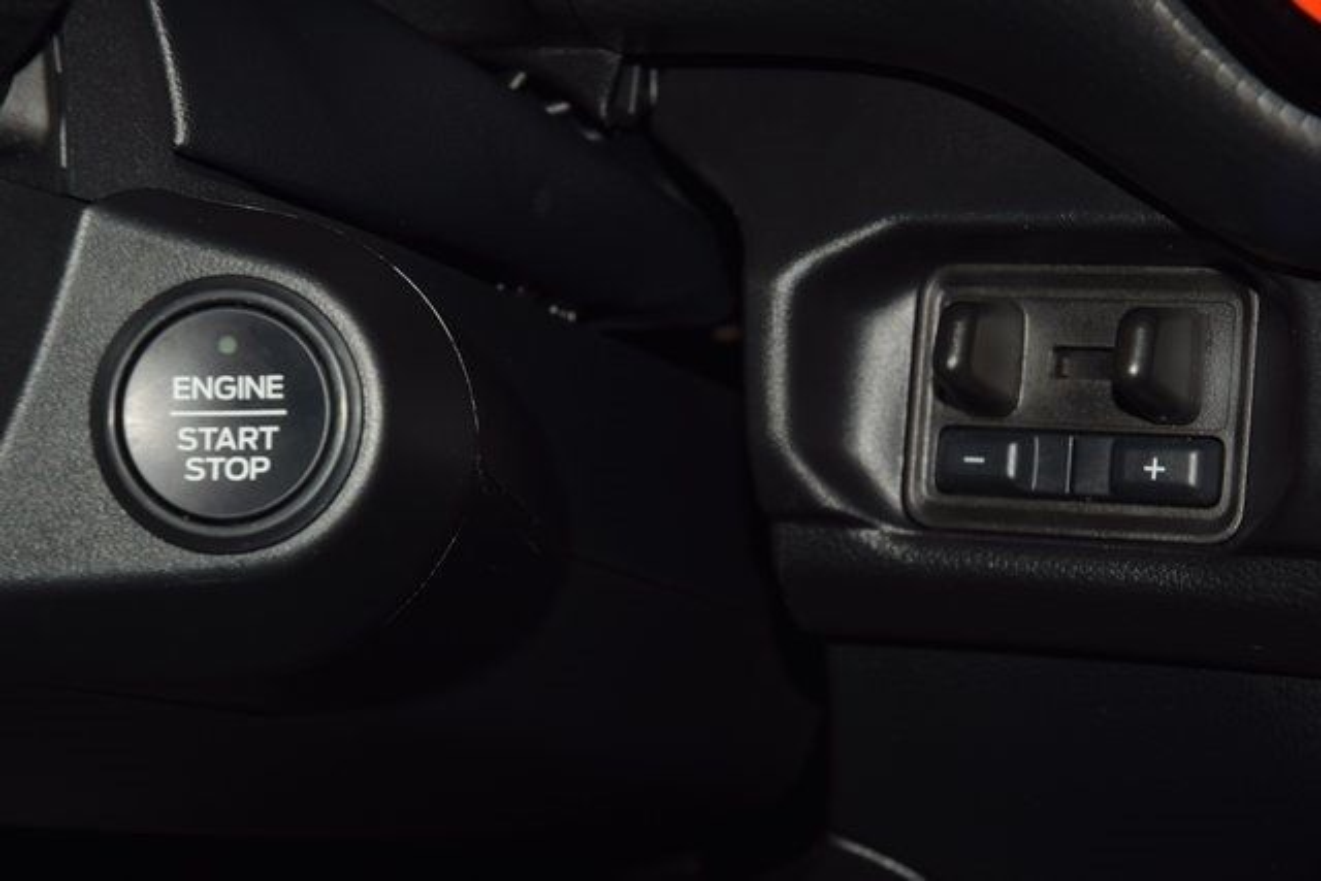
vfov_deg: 13.0
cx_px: 660
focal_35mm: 105
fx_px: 3854
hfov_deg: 19.5
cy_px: 440
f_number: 8
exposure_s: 1/125
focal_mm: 70
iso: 100
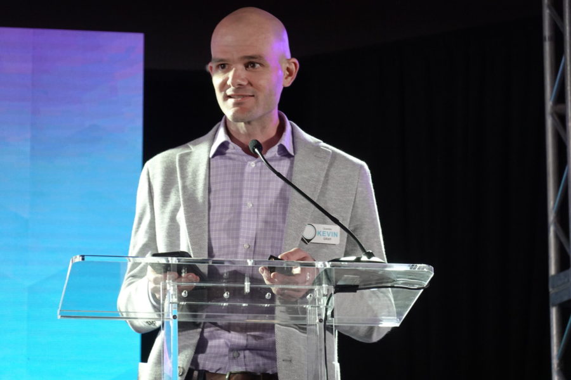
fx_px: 2379
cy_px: 190
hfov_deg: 13.7
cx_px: 286
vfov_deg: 9.1
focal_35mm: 150
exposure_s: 1/60
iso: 1250
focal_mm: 54.62
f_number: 4.5
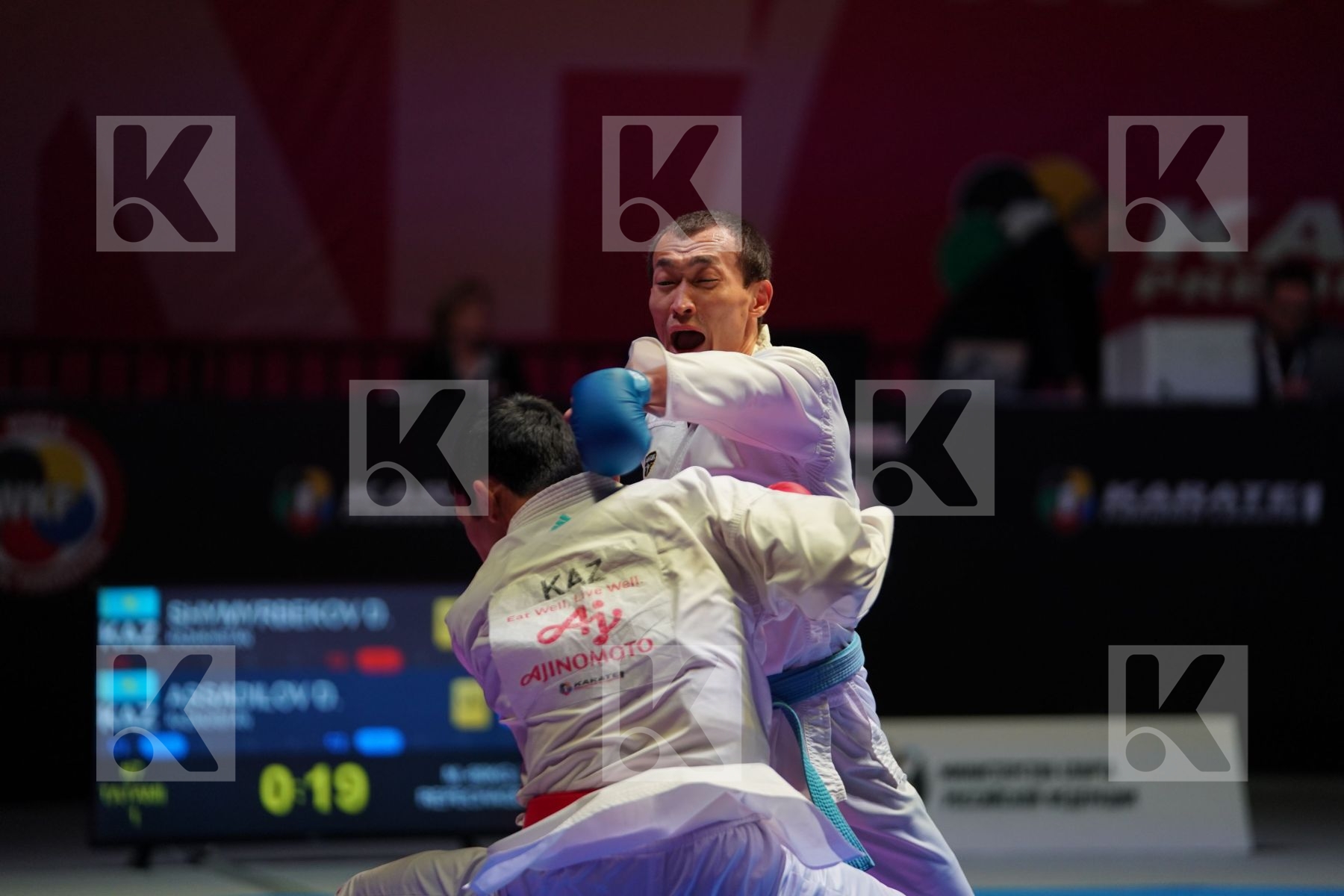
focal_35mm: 167
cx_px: 672
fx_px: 6234
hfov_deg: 12.3
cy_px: 448
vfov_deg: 8.2
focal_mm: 167
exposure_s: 1/1000
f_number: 2.8
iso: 1250
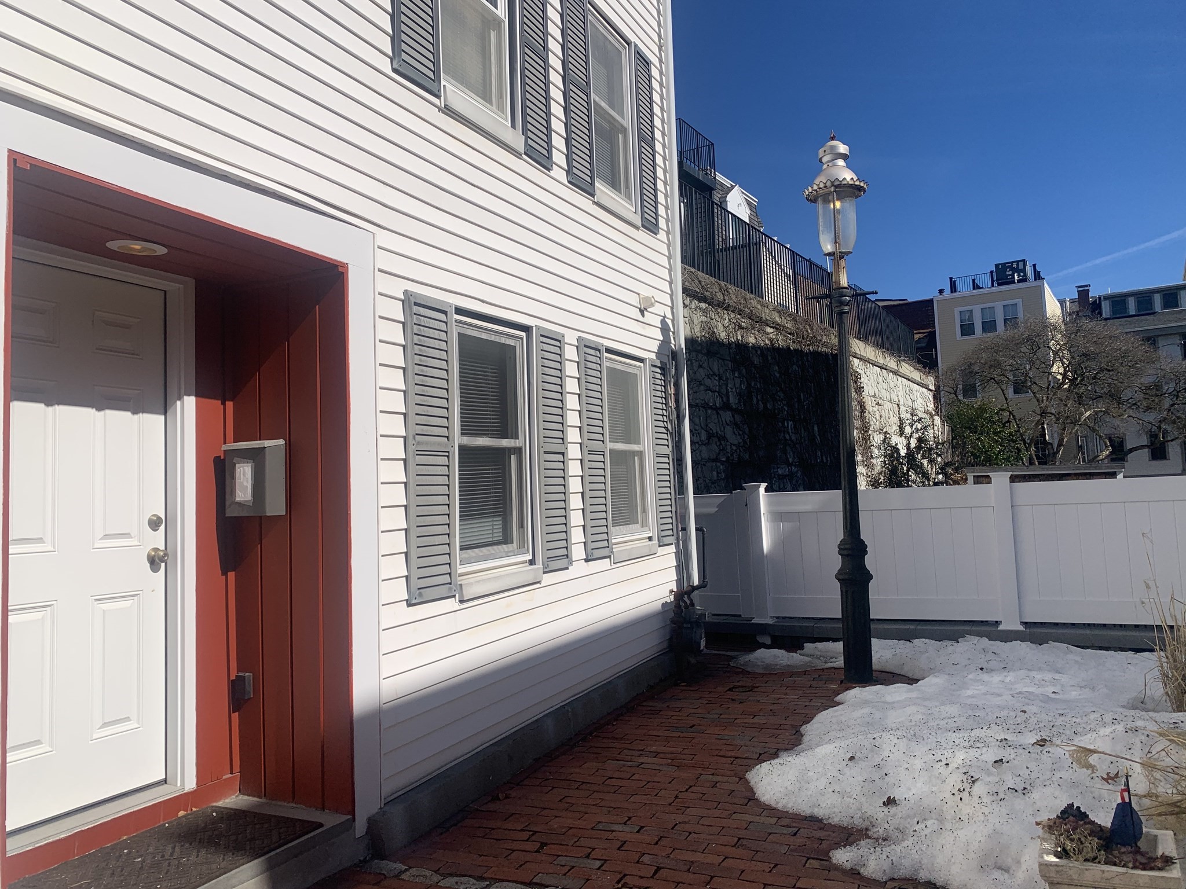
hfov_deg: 67.3
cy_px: 444
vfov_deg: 53.1
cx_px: 593
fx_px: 891
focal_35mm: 26
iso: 25
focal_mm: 4.25
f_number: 1.8
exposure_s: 1/5714
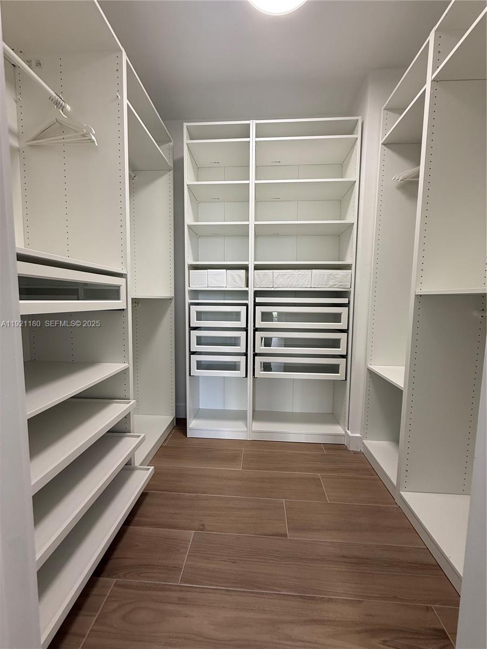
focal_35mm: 14
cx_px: 244
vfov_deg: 102.1
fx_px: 263
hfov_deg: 85.7
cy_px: 324
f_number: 2.2
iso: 100
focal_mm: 2.22
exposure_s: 1/120
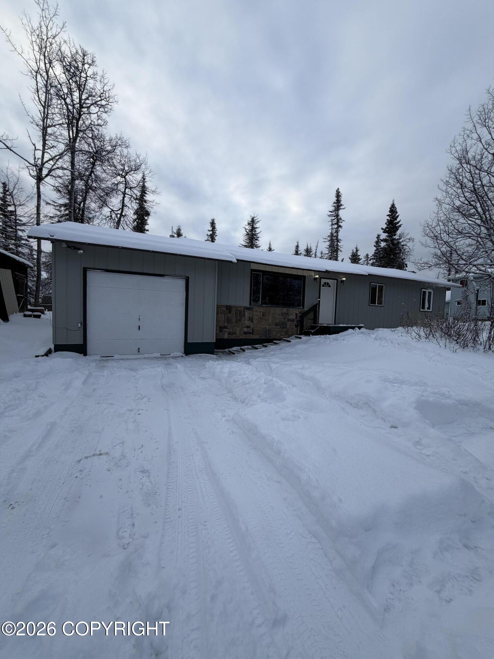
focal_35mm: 14
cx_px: 247
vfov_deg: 102.1
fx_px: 266
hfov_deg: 85.7
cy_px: 330
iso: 40
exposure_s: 1/644
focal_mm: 2.22
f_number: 2.2
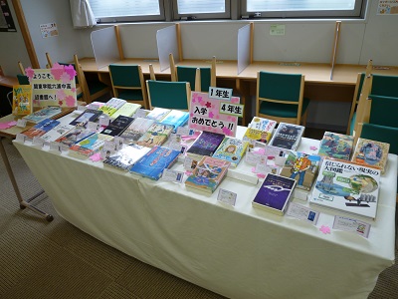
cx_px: 199
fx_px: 287
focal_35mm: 25
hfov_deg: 69.4
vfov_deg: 54.9
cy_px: 150
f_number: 2.8
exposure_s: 1/40
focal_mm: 4.5
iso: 80
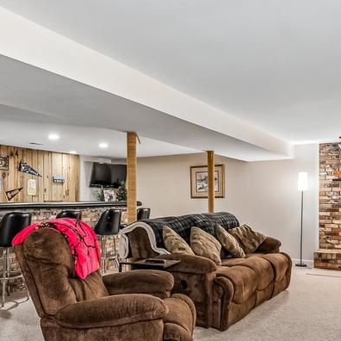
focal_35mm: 33
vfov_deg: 49.4
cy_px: 205
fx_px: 368
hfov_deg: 49.3
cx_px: 132
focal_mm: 10
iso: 400
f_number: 5.6
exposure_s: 1/4
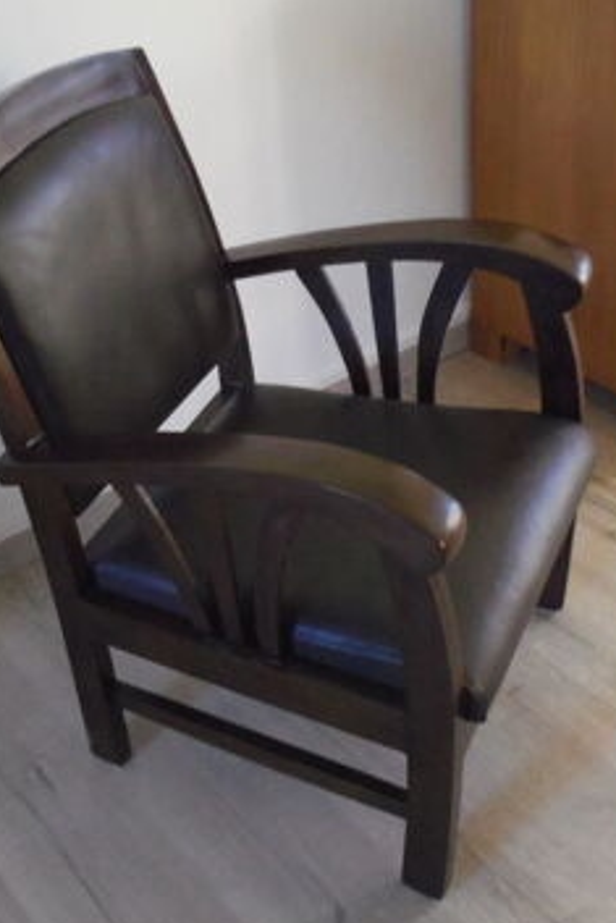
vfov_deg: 38.9
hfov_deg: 26.5
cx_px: 320
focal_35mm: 51
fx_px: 1308
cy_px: 467
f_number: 4.5
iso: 800
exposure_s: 1/50
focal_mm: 6.4
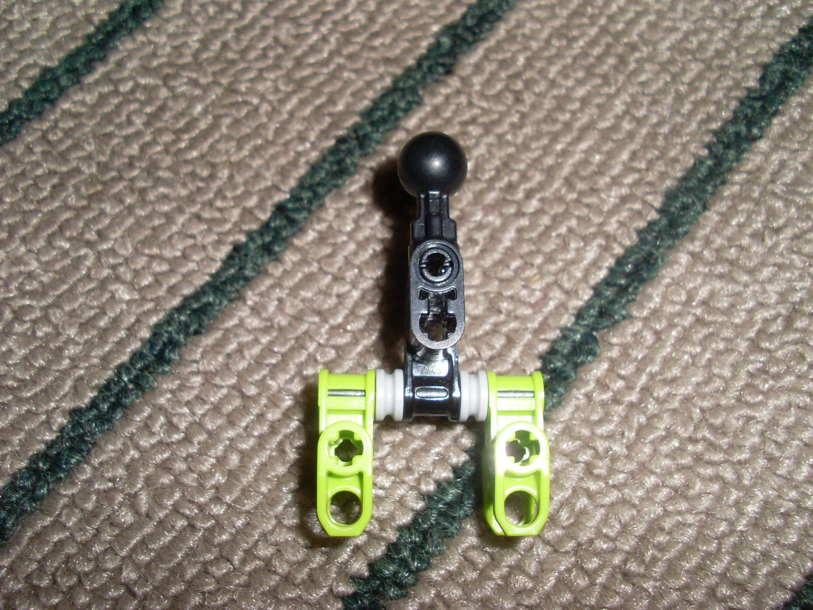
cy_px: 305
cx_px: 406
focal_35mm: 38
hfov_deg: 49.0
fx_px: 892
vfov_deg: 37.7
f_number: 7.7
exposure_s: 1/45
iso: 100
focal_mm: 6.3
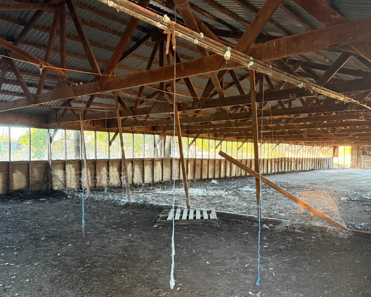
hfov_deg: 60.4
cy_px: 171
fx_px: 318
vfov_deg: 49.8
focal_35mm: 29
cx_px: 193
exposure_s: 1/60
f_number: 1.78
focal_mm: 6.76
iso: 500
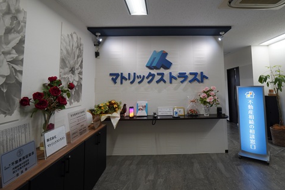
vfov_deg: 61.4
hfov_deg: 83.8
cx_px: 159
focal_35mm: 20
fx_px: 158
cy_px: 75
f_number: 4
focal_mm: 10.5
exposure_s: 1/30
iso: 125
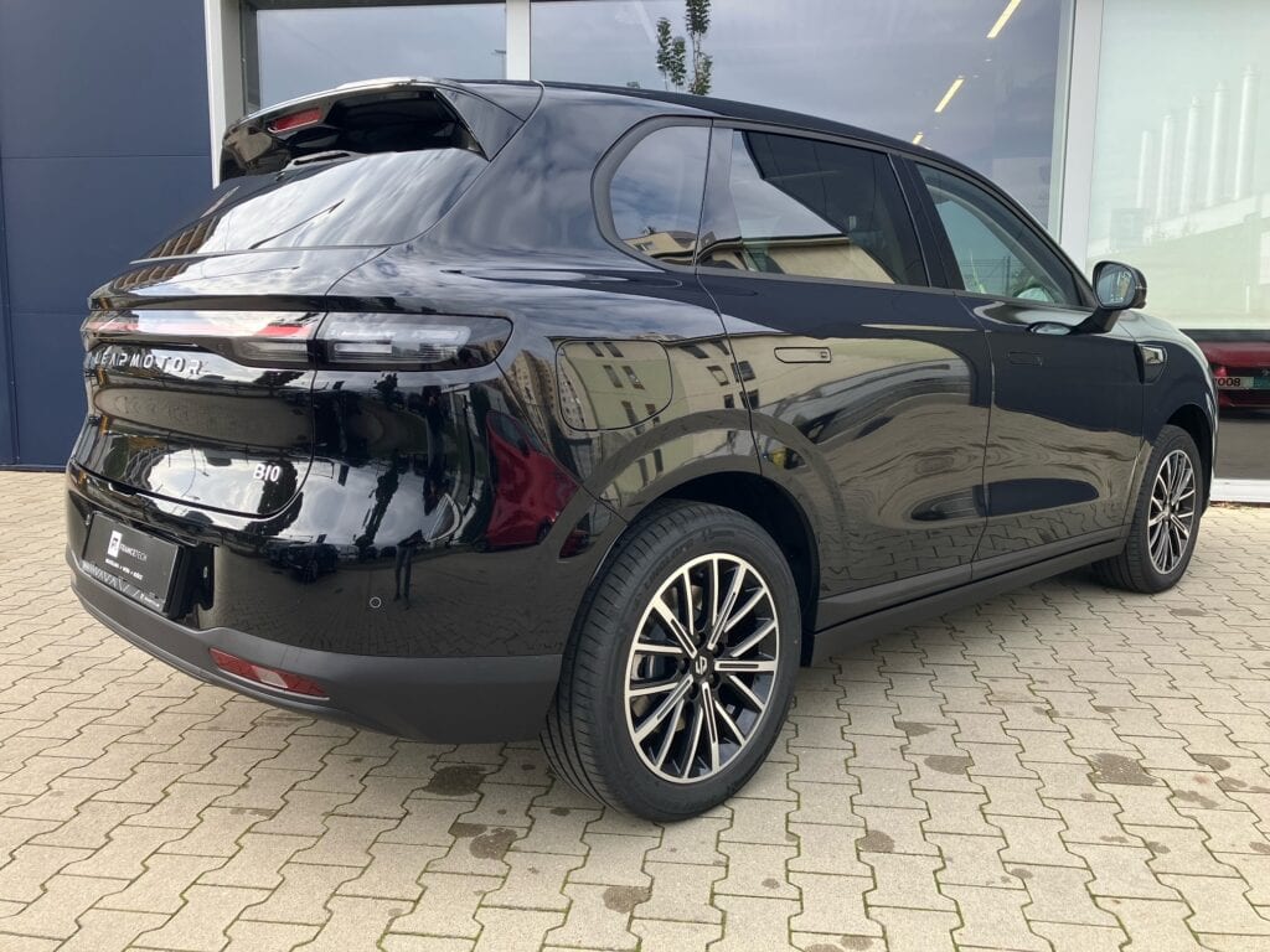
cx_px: 635
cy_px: 476
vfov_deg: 49.7
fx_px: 1027
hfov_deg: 63.4
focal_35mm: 28
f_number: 1.8
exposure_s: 1/335
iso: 32
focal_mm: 3.99
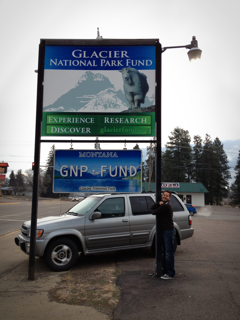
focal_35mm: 35
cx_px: 120
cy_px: 160
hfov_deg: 40.7
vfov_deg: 52.6
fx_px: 324
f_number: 2.4
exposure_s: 1/146
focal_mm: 4.28
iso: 50
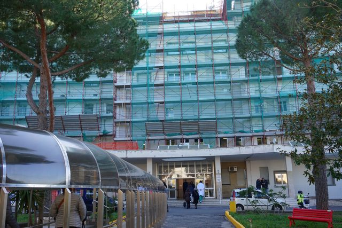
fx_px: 333
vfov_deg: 37.9
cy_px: 114
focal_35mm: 35
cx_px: 171
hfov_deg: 54.4
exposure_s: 1/80
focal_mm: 35
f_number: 16
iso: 800
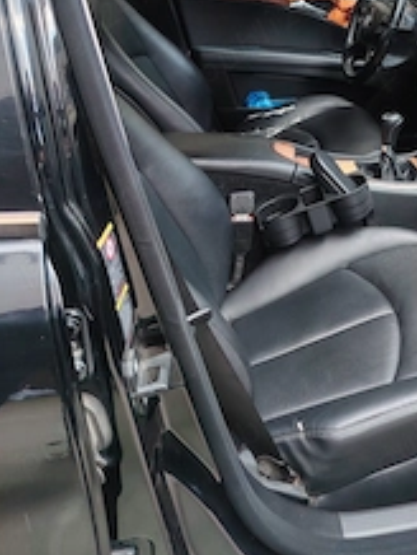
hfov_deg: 31.6
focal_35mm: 44
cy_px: 66
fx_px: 705
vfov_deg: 40.0
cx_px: 366
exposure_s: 1/100
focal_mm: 5.25
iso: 203
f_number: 1.75
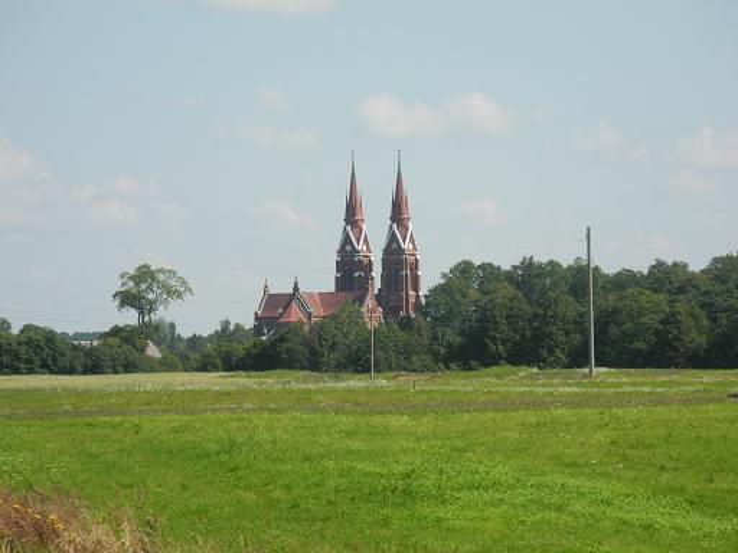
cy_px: 276
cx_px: 369
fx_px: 4264
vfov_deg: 7.4
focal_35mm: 200
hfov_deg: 9.9
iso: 100
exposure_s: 1/500
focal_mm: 42.6
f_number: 5.6
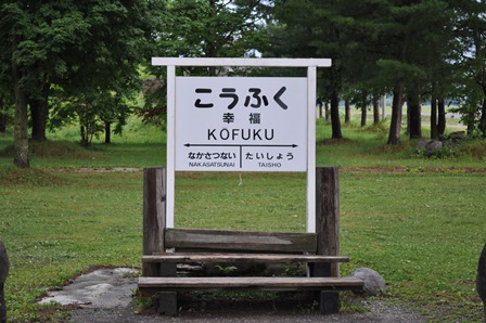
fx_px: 1113
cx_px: 243
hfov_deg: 24.6
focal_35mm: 82
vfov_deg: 16.5
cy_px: 162
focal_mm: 55
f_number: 5.6
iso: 400
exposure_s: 1/125
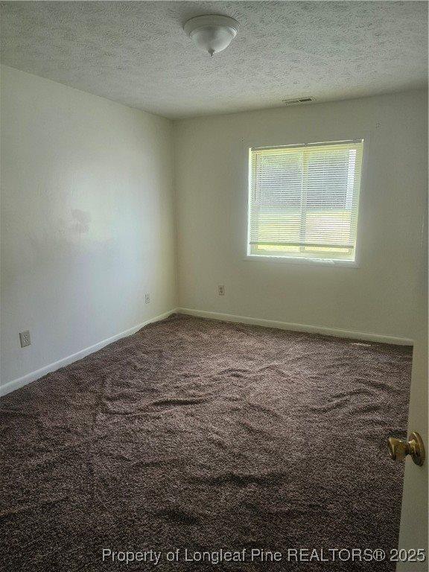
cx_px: 214
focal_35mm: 23
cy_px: 286
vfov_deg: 73.9
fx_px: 380
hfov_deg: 58.9
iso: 200
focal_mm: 6.3
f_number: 1.7
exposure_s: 1/120
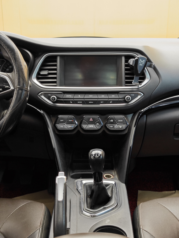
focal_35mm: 46
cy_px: 119
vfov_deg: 41.2
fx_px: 317
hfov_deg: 31.5
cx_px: 90
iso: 200
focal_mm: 8.7
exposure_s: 1/24
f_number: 1.9
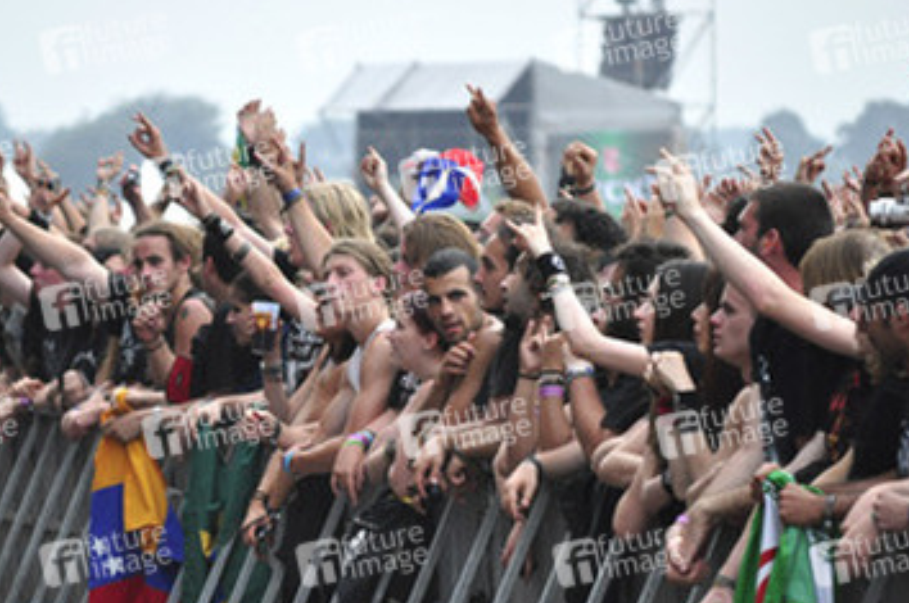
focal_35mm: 344
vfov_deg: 4.0
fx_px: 8674
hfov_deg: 6.0
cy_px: 364
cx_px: 397
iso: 800
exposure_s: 1/400
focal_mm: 180
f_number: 5.6
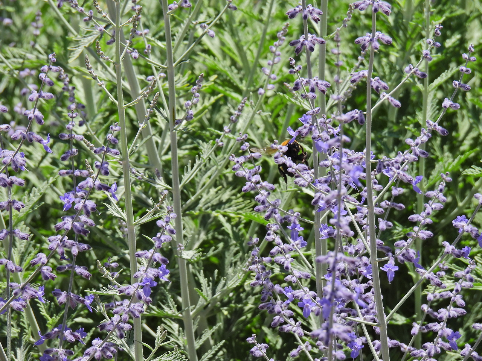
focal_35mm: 650
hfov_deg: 3.1
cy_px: 180
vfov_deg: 2.3
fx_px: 9051
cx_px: 241
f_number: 5.6
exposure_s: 1/500
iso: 100
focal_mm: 116
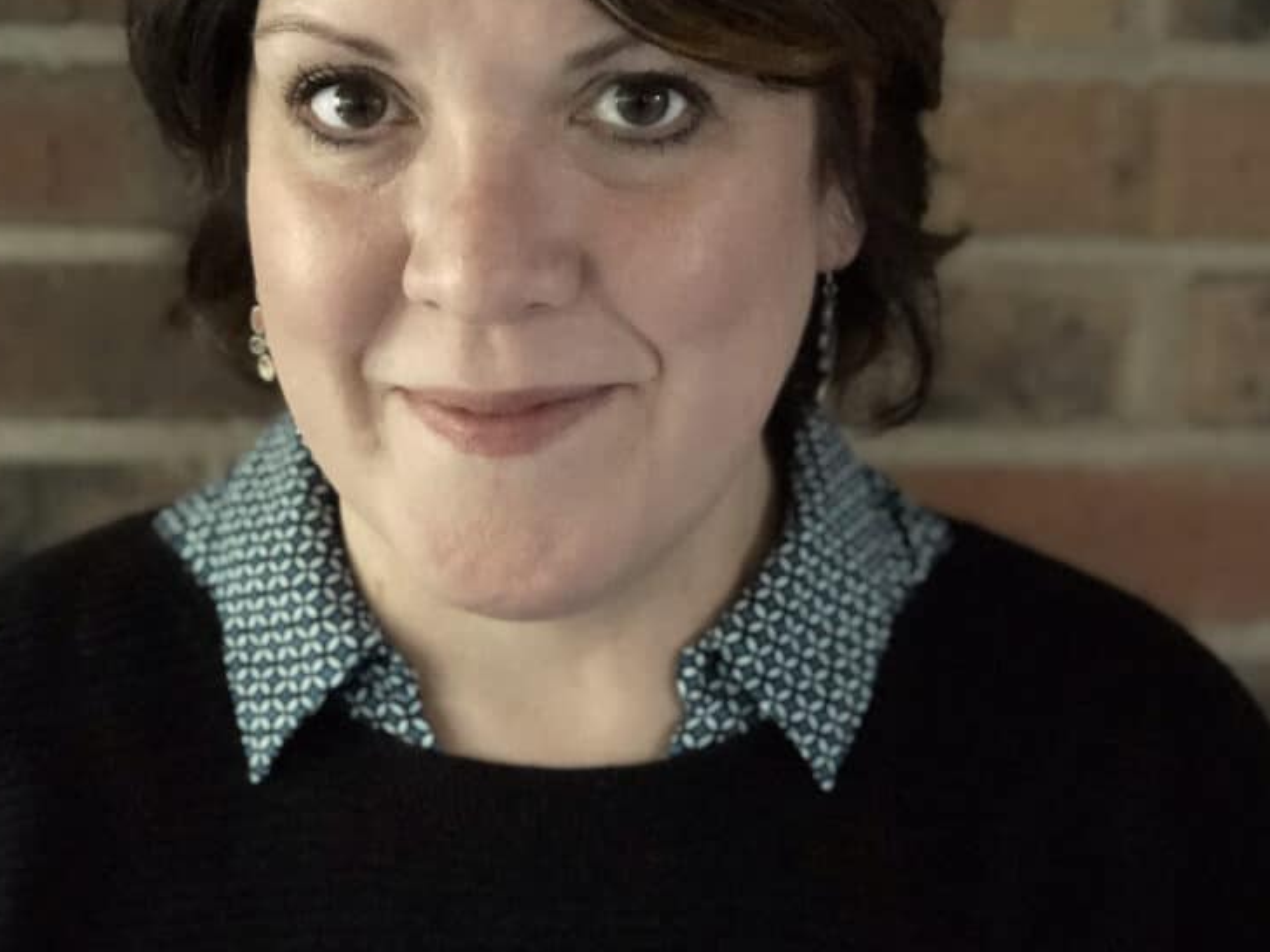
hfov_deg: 24.4
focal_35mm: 80
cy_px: 367
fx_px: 2934
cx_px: 618
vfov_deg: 18.4
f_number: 2.8
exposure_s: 1/30
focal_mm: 6.6
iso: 1250
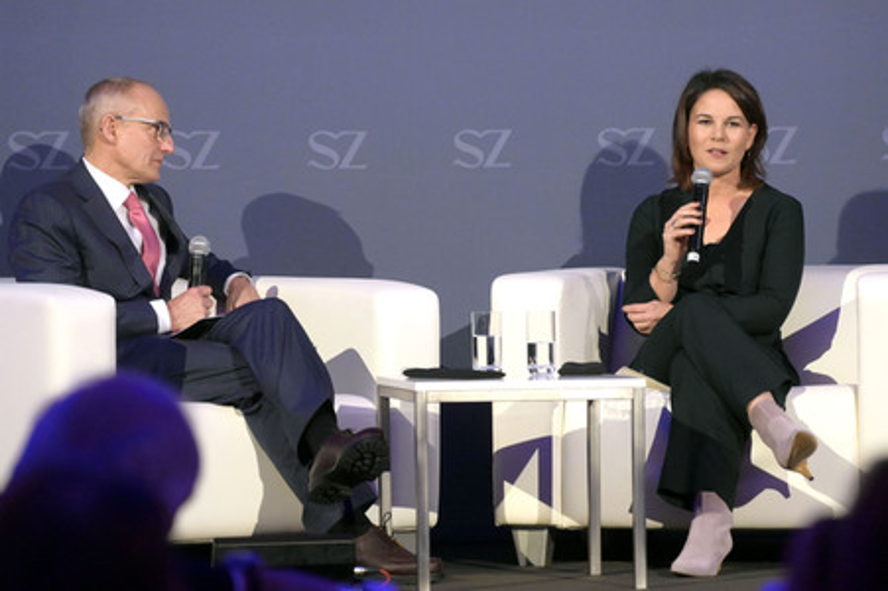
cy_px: 296
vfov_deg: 6.9
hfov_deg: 10.3
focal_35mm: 200
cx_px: 444
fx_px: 4930
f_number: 5.6
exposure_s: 1/400
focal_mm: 200
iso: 12800
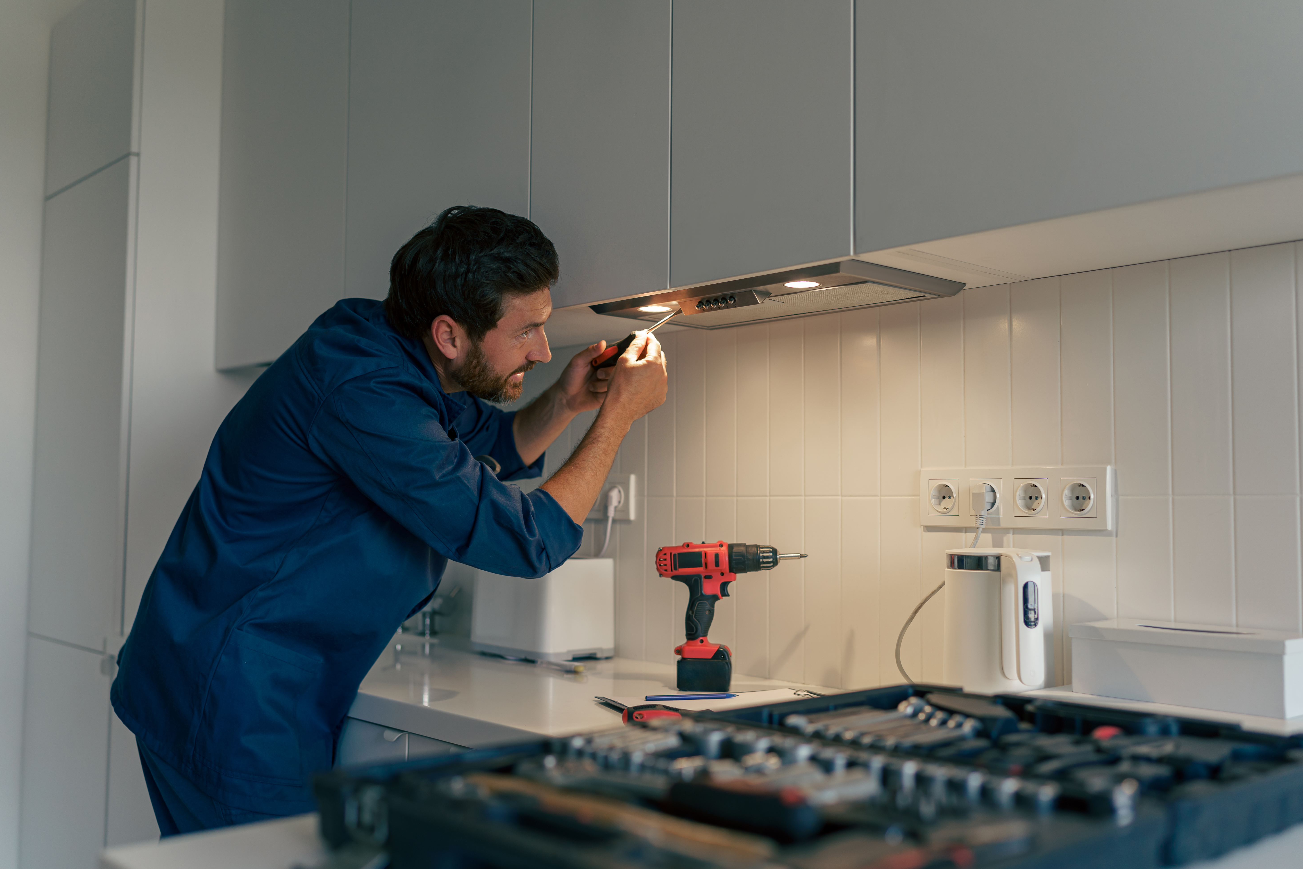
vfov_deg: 36.9
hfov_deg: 53.1
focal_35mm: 36
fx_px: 1303
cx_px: 661
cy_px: 442
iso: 160
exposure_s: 1/160
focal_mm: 35
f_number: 2
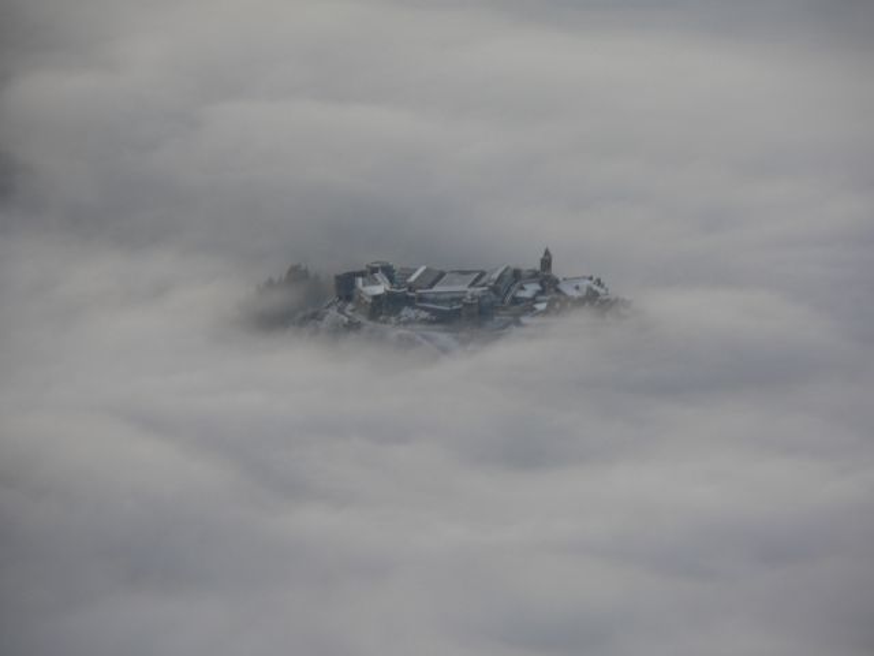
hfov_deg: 6.4
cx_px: 437
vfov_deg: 4.8
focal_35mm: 310
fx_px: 7827
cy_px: 328
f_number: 2.8
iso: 80
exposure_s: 1/80
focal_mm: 51.6
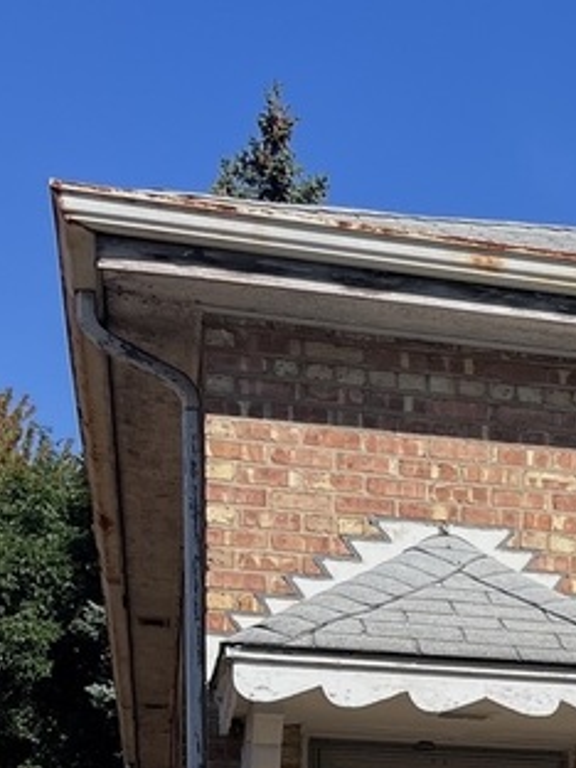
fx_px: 1997
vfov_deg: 19.8
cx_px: 876
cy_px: 1034
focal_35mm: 90
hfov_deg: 15.1
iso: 50
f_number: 1.6
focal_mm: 5.1
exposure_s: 1/4016
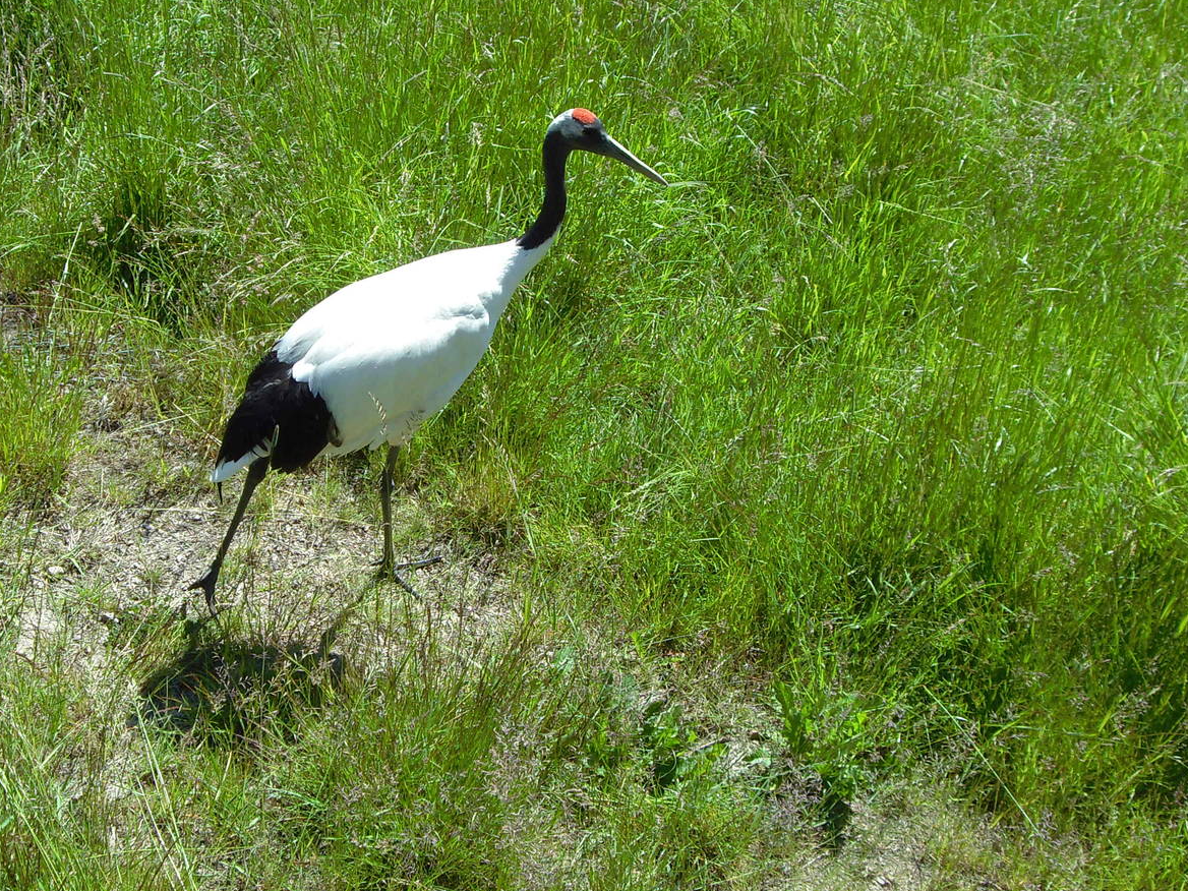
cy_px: 385
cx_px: 427
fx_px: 2162
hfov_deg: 30.6
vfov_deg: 23.3
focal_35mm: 63
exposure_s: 1/250
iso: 80
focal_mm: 7.6
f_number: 4.8
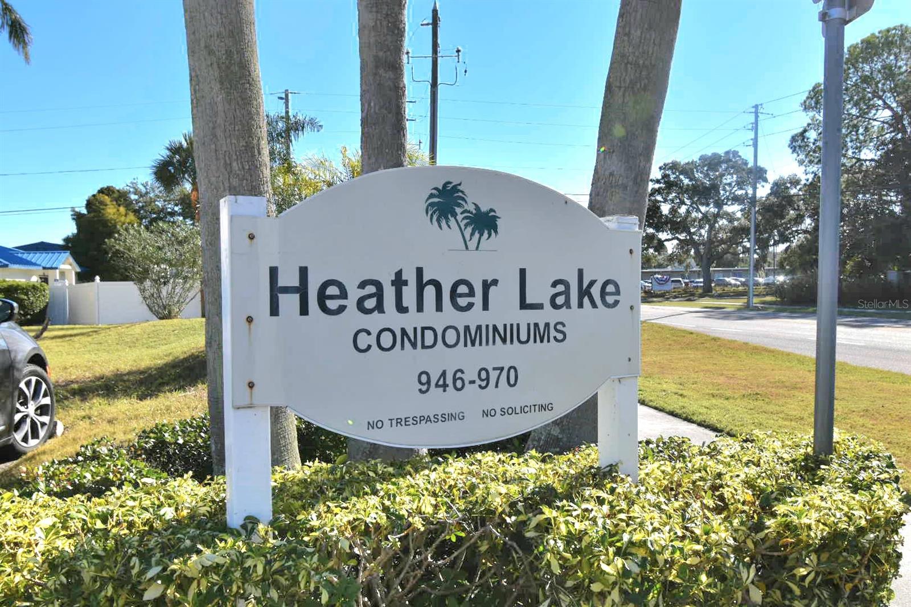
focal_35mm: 30
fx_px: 759
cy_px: 304
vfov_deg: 43.6
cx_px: 456
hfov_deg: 61.9
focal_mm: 20
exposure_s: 1/400
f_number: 10
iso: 200
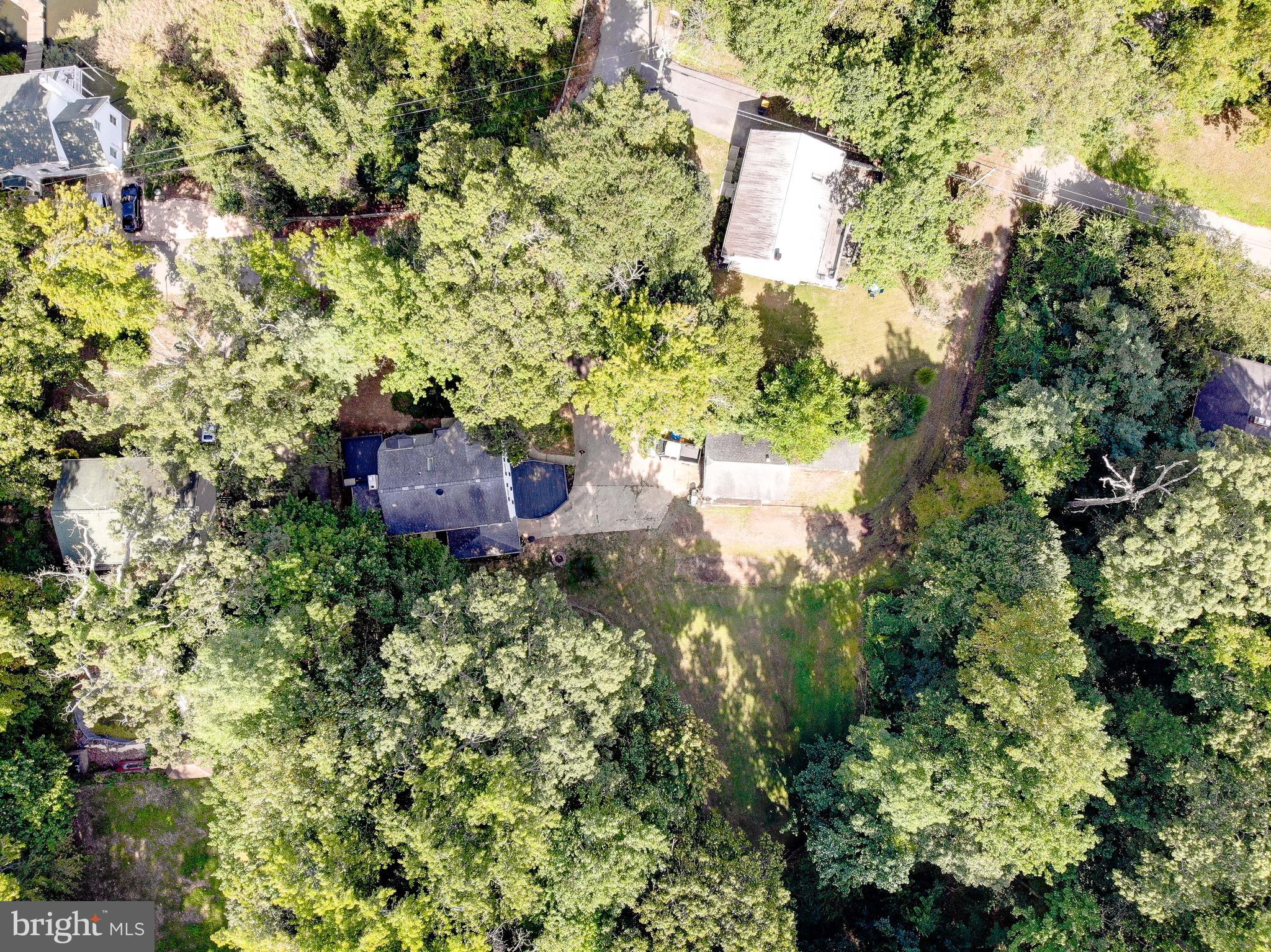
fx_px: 881
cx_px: 636
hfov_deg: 71.6
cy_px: 476
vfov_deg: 56.8
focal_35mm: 24
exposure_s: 1/231
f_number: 2.8
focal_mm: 4.5
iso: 100
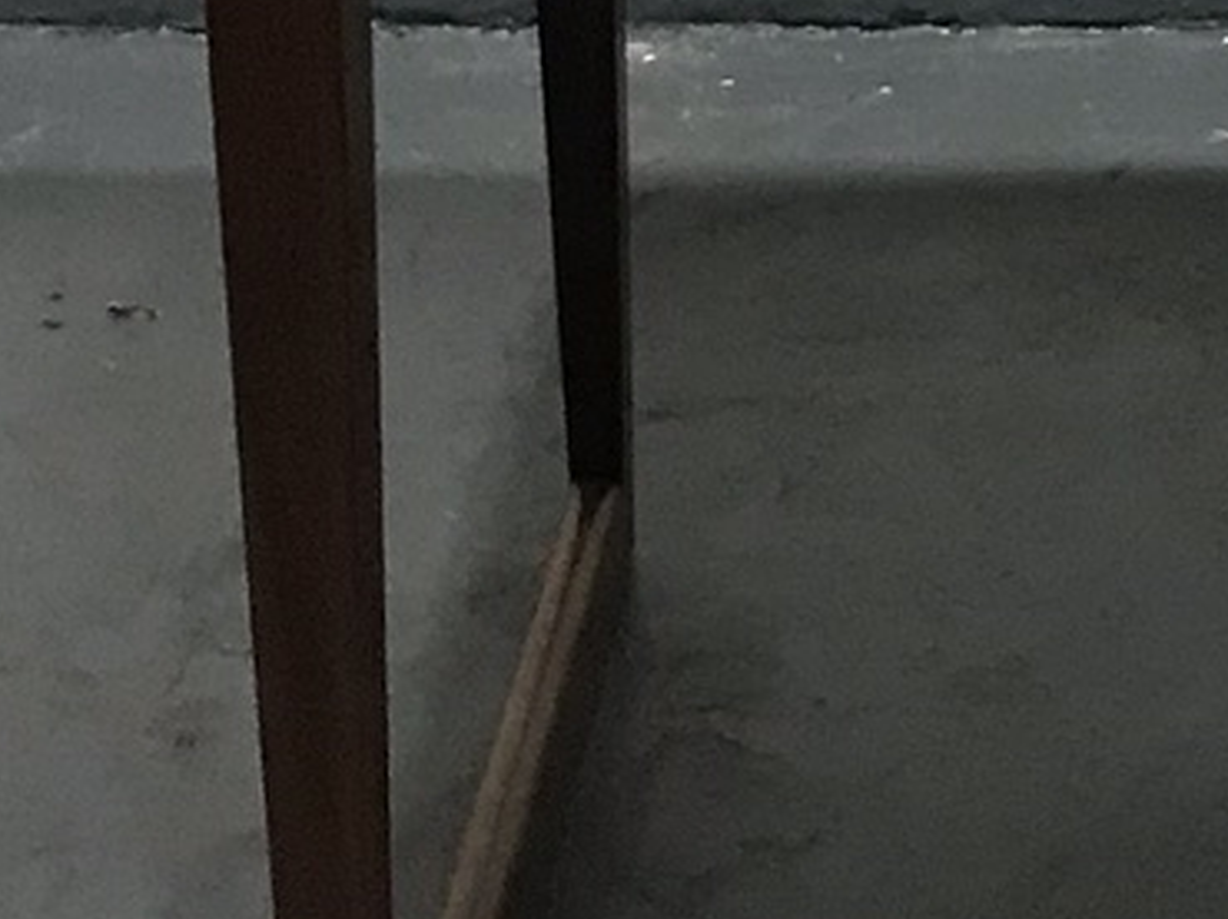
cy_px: -683
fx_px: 5495
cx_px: 1381
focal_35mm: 155
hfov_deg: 12.5
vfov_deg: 9.2
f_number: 1.8
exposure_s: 1/17
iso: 64
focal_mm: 3.99
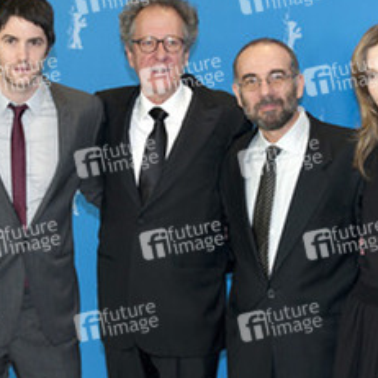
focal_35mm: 116
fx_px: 1433
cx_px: 137
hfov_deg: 15.0
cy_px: 200
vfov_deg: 15.0
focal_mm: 70
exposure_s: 1/250
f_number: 4.5
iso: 1000
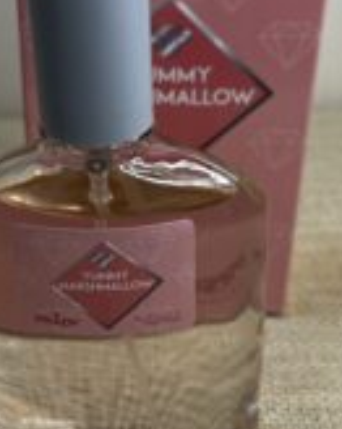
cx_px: 125
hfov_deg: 24.5
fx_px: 785
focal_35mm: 62
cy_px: 115
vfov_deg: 30.1
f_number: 1.5
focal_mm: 5.7
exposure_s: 1/100
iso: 50
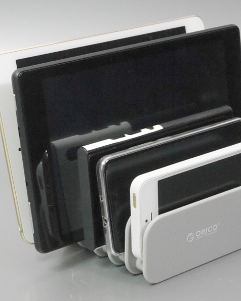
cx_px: 132
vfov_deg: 22.7
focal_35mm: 84
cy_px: 151
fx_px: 749
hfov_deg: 18.3
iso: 3200
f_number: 5.6
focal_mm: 32
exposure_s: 1/60
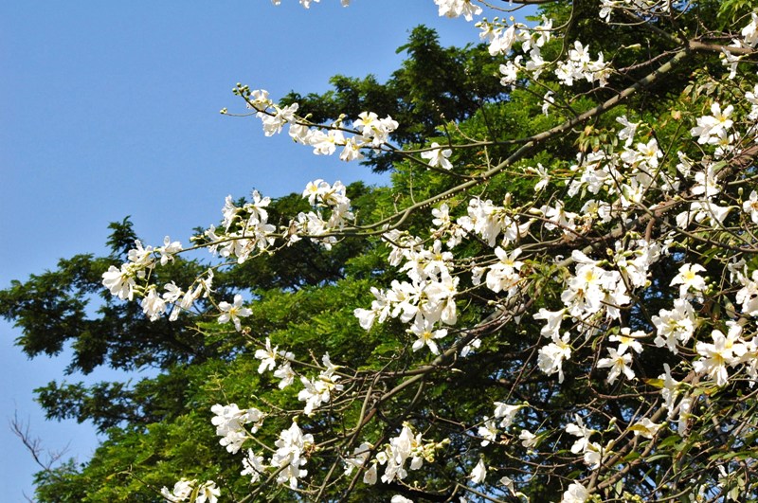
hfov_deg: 19.5
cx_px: 379
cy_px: 252
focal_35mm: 105
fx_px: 2208
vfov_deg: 13.0
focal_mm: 70
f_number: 8
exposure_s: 1/500
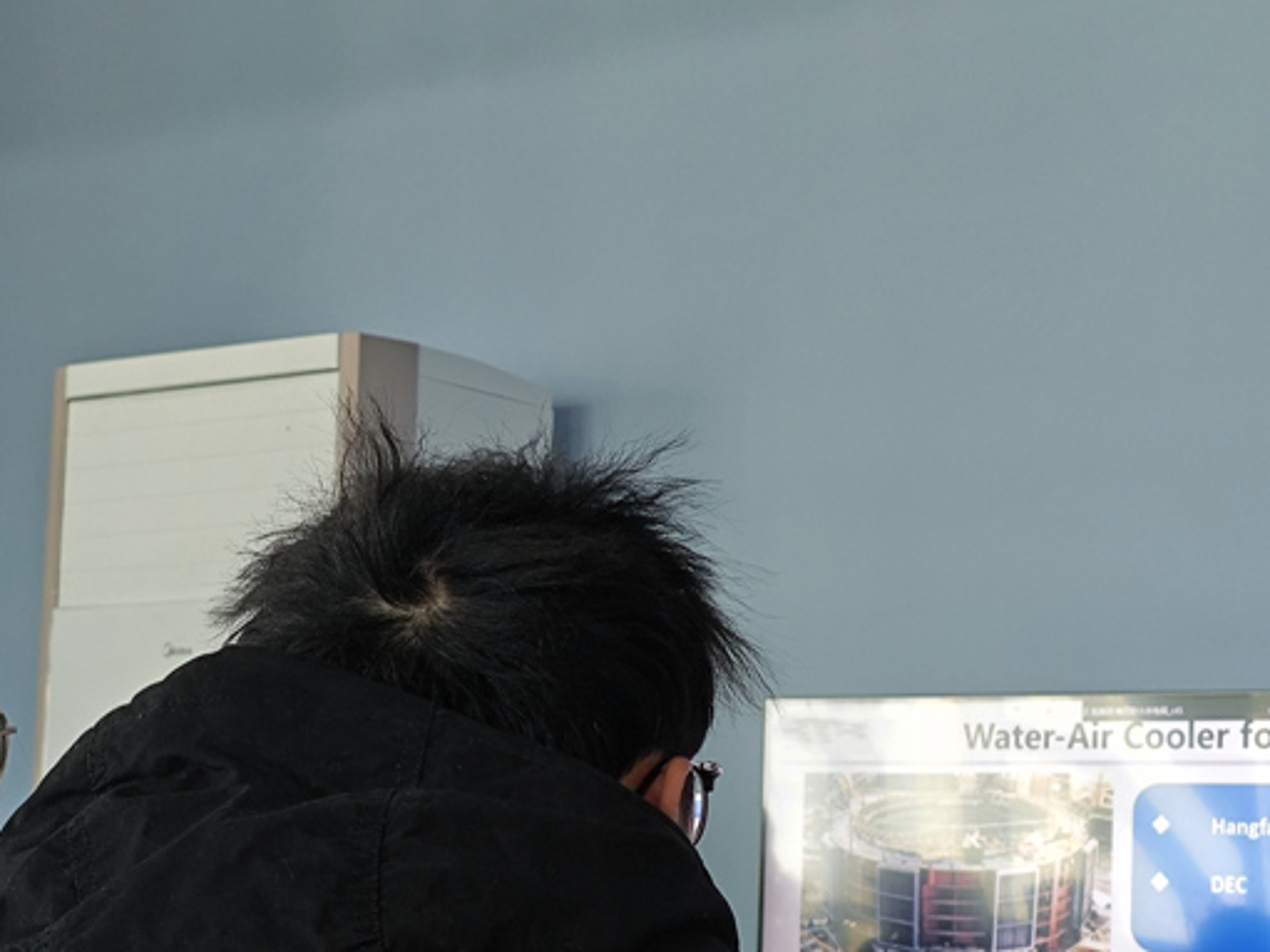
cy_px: 649
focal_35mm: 90
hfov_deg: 21.8
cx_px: 624
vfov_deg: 16.4
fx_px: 3301
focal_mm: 6.55
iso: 125
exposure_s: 1/100
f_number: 1.6
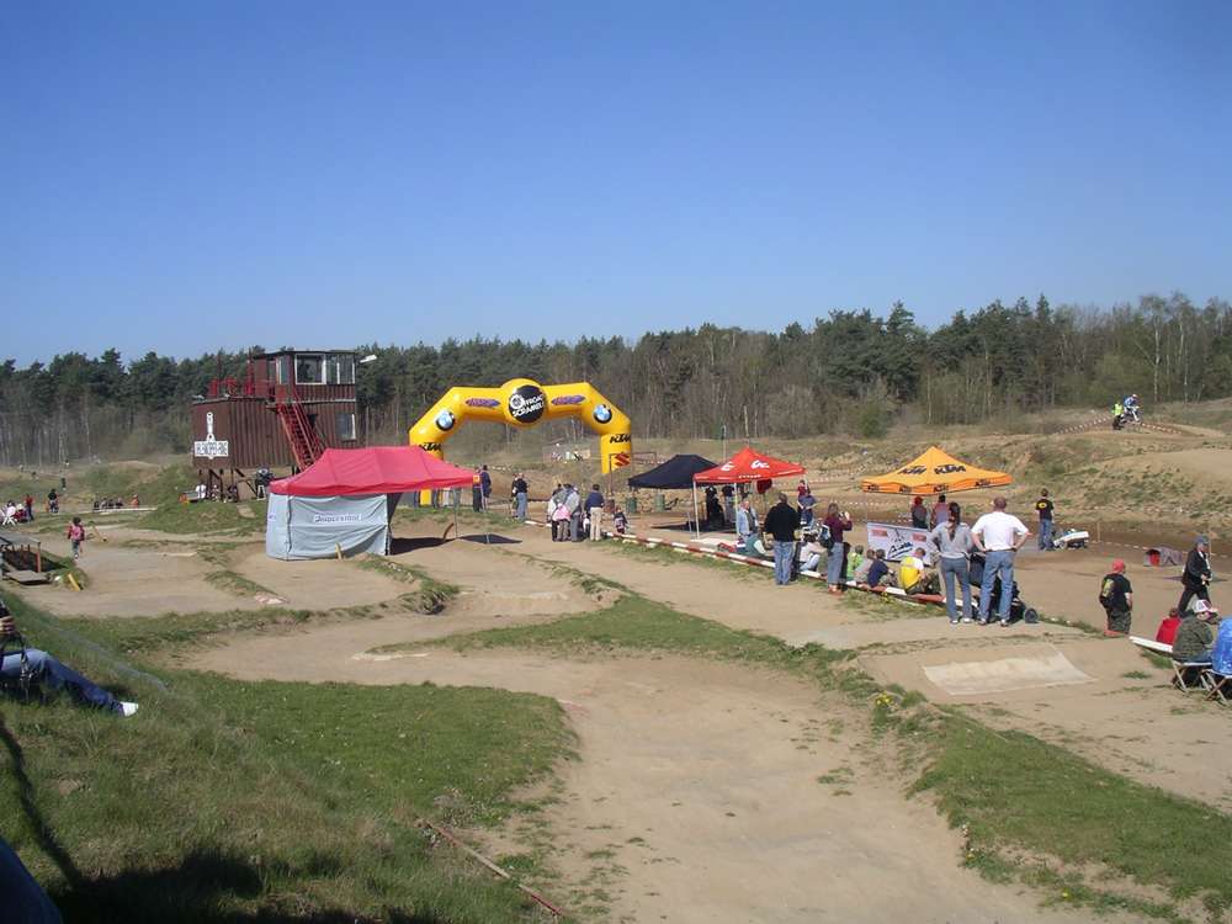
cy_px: 462
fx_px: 1317
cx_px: 616
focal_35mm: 37
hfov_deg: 50.1
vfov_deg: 38.7
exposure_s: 1/200
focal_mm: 5.7
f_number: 6.9
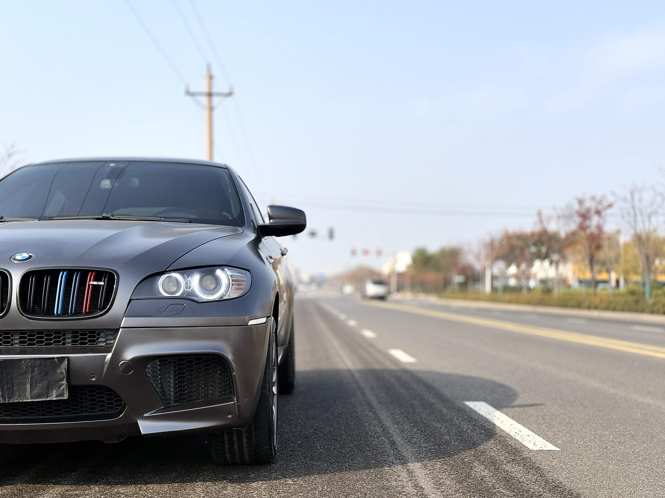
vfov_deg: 30.3
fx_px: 922
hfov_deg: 39.7
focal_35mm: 48
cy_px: 249
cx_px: 332
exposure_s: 1/3534
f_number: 1.78
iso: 64
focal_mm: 6.76
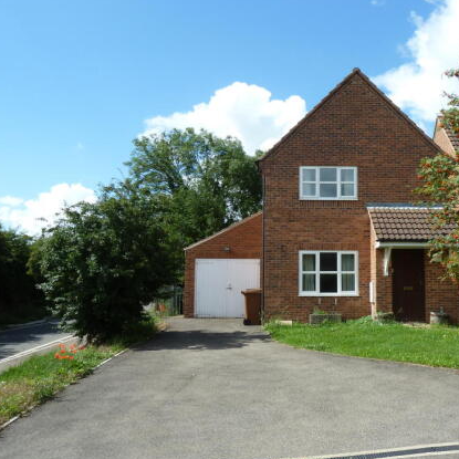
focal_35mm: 31
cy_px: 237
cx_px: 310
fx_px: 465
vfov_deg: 52.5
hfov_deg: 51.4
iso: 80
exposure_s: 1/400
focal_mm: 4.1
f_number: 4
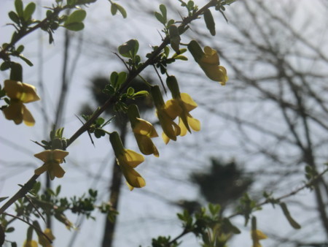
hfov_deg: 18.7
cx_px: 164
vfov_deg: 14.1
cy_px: 124
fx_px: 995
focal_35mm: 105
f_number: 11.4
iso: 80
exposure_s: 1/400
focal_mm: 18.8
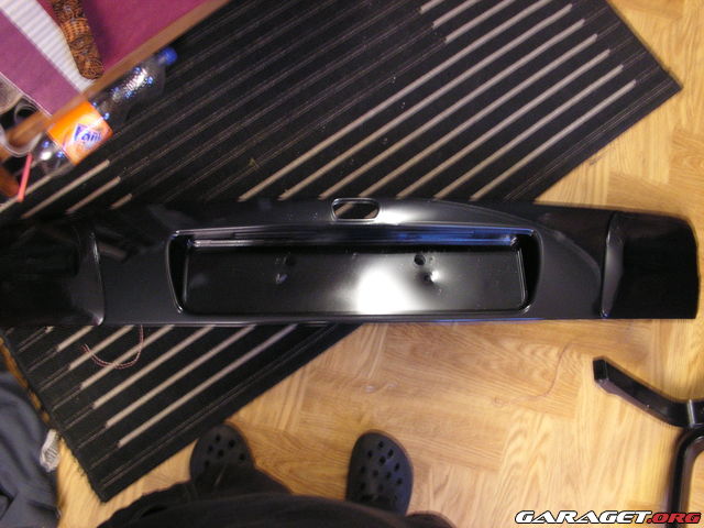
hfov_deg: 51.4
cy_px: 264
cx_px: 352
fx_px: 732
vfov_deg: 39.7
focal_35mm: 36
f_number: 3.2
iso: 160
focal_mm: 6
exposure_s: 1
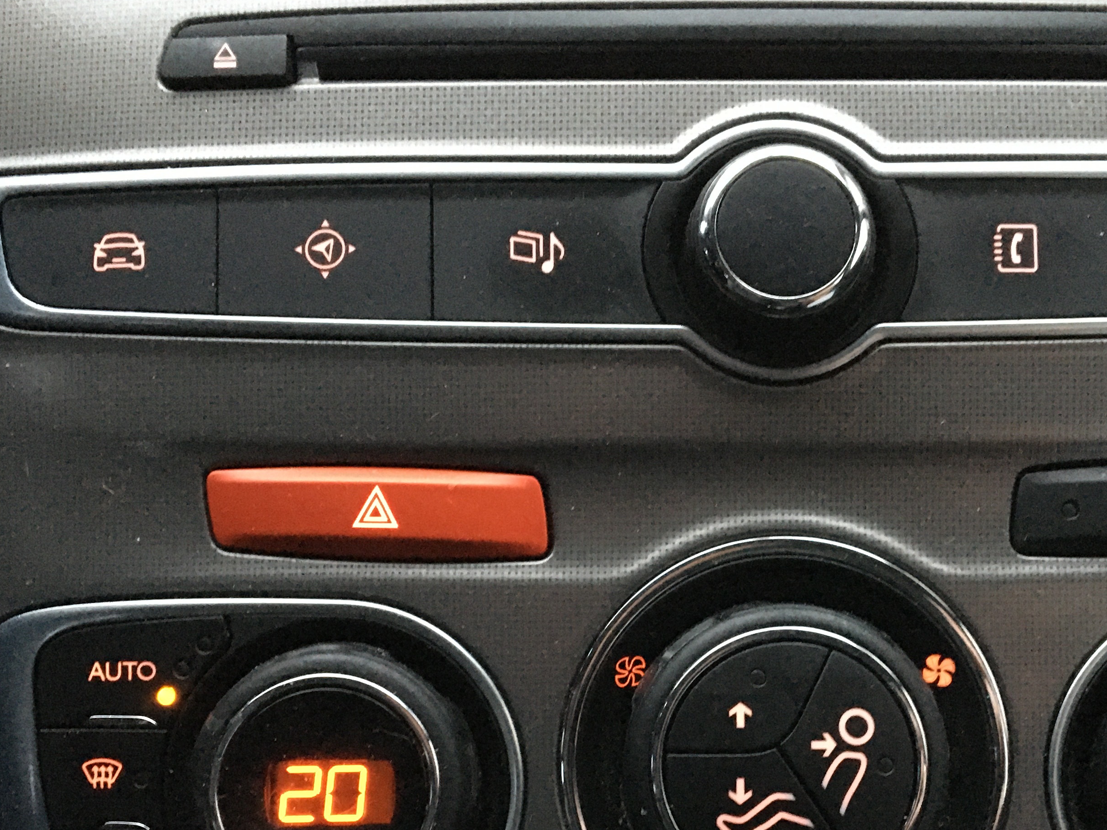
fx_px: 1535
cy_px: 637
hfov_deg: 39.5
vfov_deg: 29.7
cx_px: 663
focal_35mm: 48
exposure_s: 1/17
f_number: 2.2
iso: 320
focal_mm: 4.15
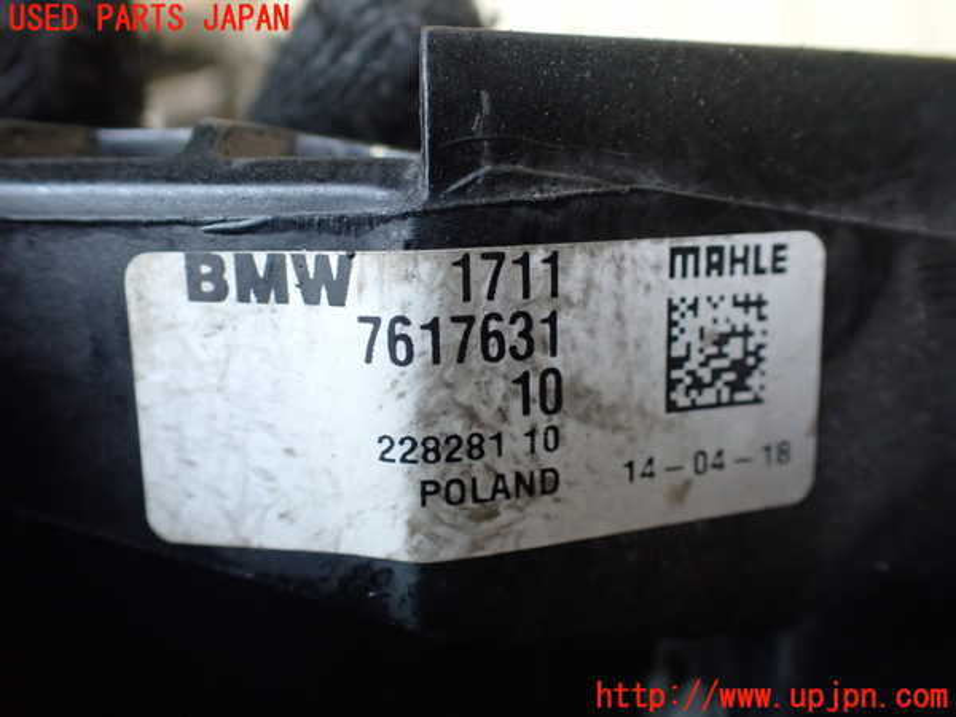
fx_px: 829
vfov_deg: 46.8
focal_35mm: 30
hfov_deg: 60.0
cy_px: 358
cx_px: 478
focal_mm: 5.4
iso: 500
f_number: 2.3
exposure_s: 1/125
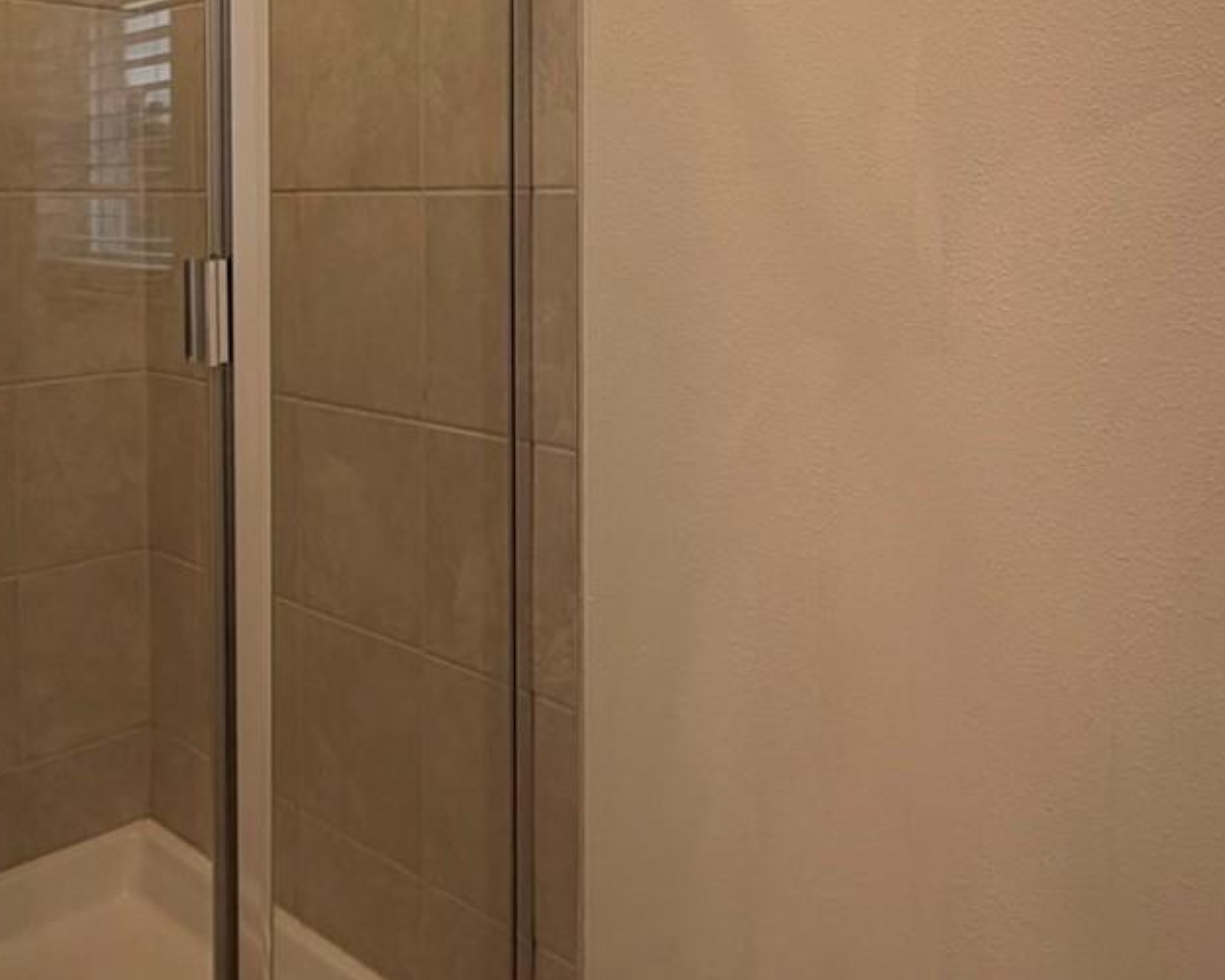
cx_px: 759
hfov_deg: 51.1
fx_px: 1269
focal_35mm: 35
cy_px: 231
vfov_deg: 40.9
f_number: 2.2
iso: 100
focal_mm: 2.22
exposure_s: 1/120
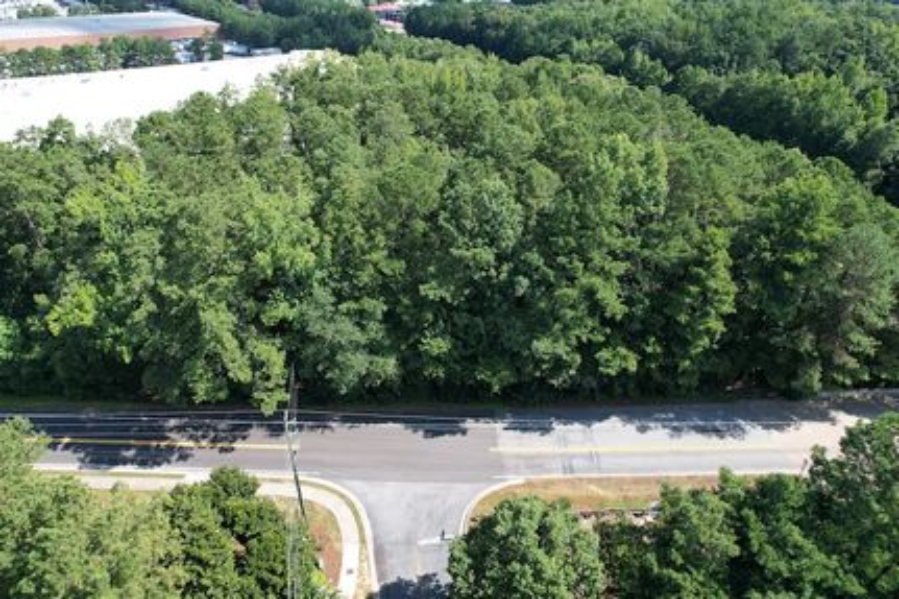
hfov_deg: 78.6
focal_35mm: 22
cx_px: 450
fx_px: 549
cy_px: 300
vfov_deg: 57.2
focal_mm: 8.38
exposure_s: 1/640
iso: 100
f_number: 2.8
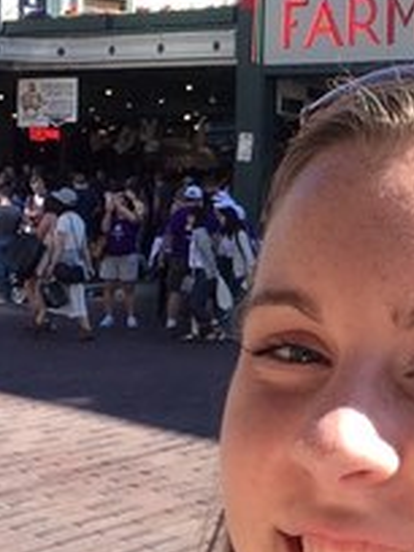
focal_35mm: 73
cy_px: 241
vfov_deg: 26.7
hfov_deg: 19.5
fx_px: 1164
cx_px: 436
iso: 50
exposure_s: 1/534
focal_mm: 2.15
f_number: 2.4
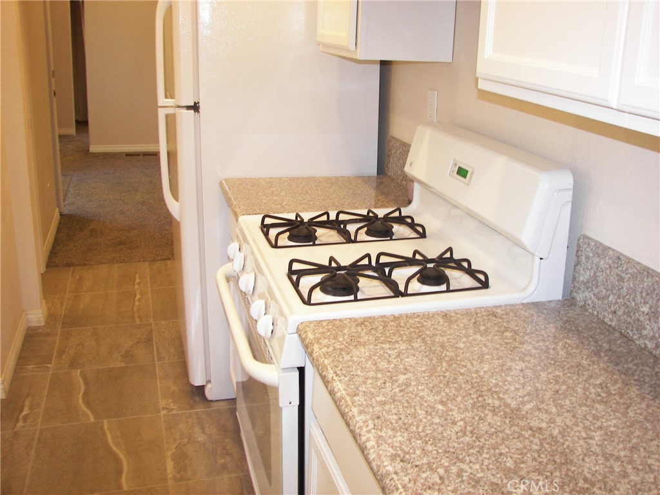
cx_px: 330
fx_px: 686
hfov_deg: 51.4
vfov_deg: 39.7
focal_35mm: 36
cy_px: 248
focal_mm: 6
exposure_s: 1/25
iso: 100
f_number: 2.8
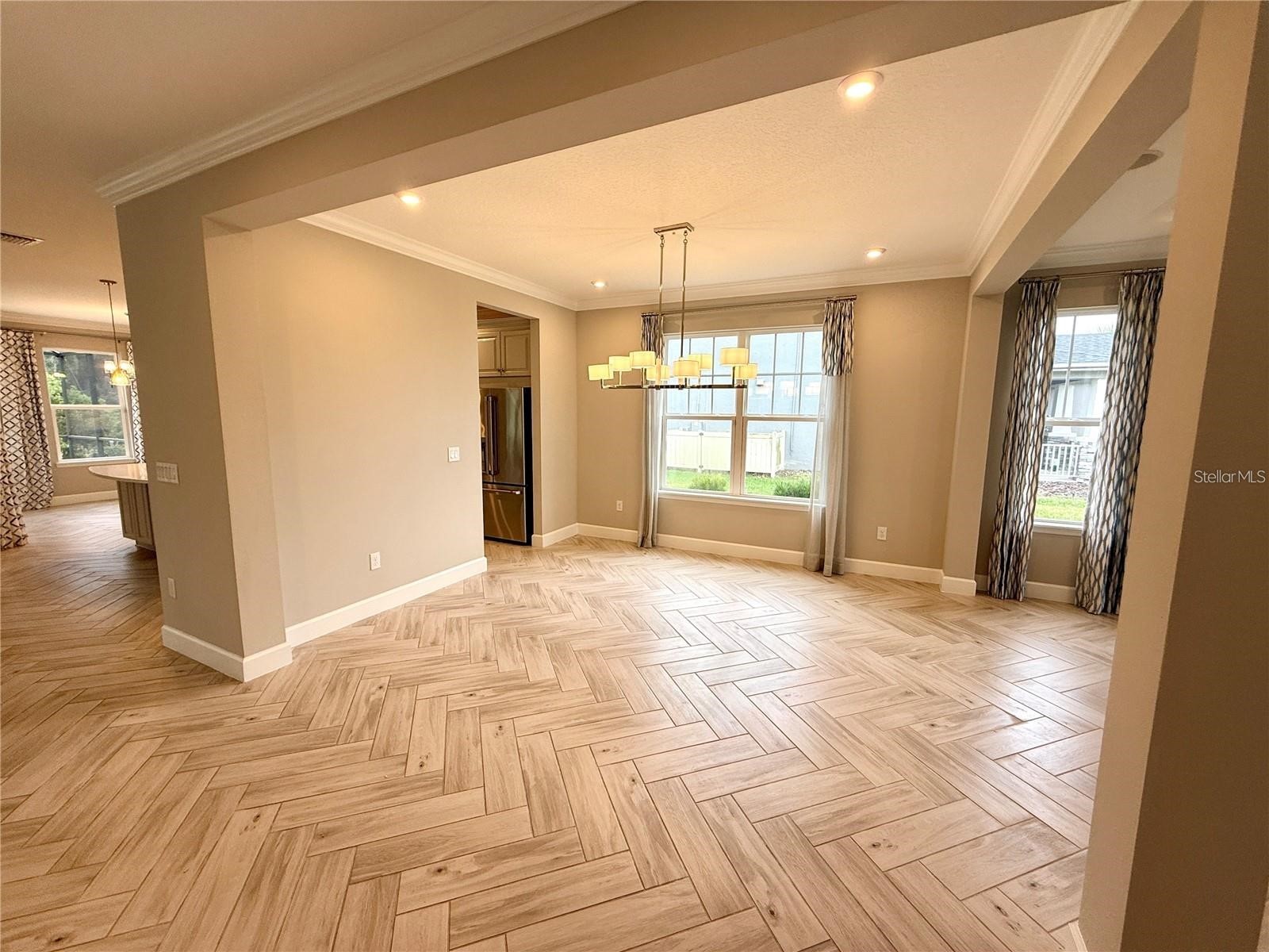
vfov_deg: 85.7
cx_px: 634
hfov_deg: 102.1
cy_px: 476
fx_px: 513
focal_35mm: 14
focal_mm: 2.22
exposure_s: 1/120
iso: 64
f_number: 2.2
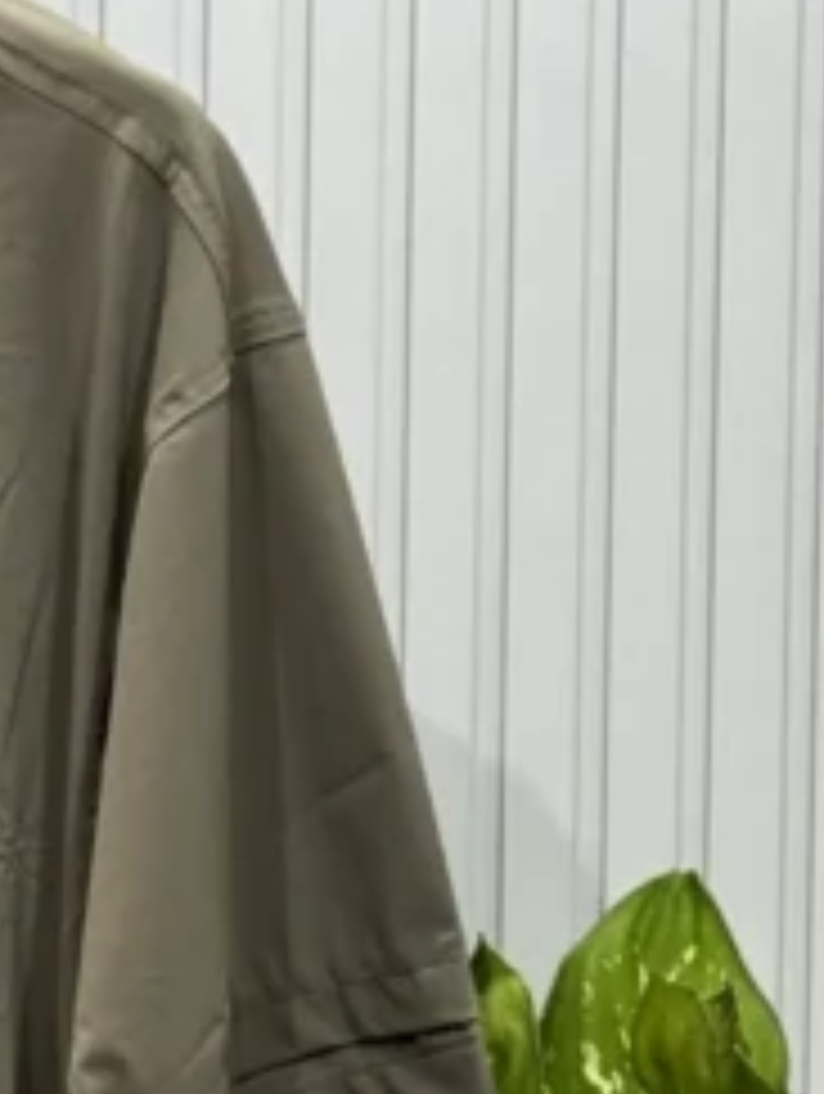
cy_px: 907
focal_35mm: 184
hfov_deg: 8.0
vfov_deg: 10.7
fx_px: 5825
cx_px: -297
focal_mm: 6.76
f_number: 1.78
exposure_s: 1/121
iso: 50
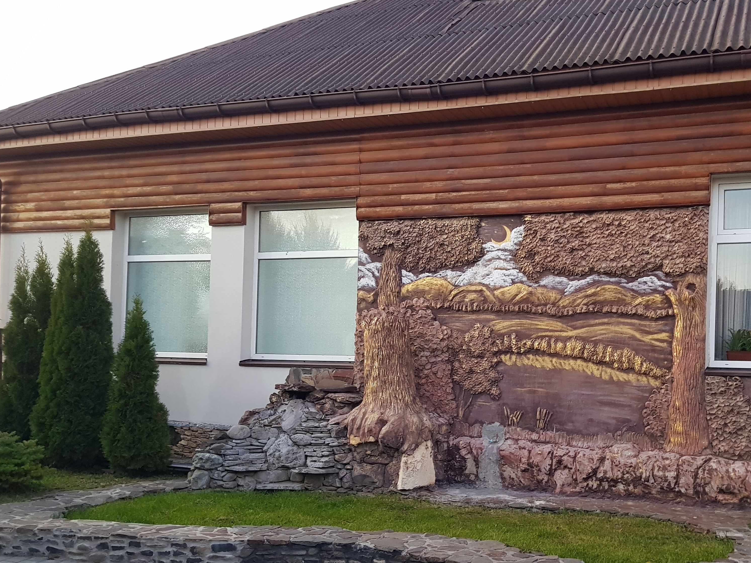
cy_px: 365
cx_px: 474
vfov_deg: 40.3
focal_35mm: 35
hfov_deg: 52.0
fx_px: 759
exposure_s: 1/24
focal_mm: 4.2
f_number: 1.7
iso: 200
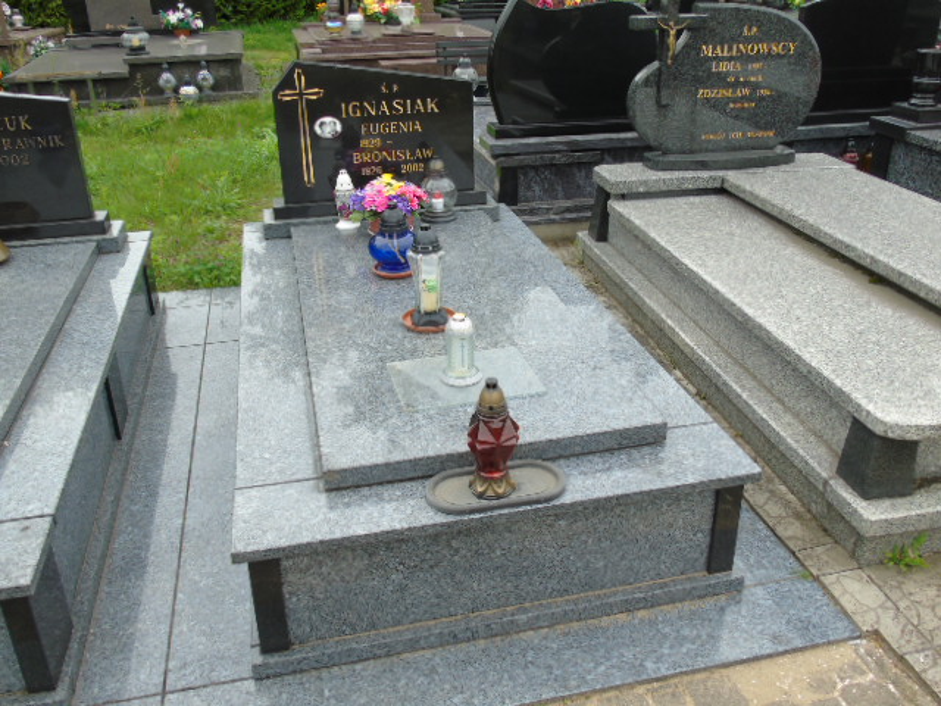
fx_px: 788
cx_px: 470
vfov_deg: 48.2
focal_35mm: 29
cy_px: 353
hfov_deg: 61.7
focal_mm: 5.2
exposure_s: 1/100
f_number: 3.6
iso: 80
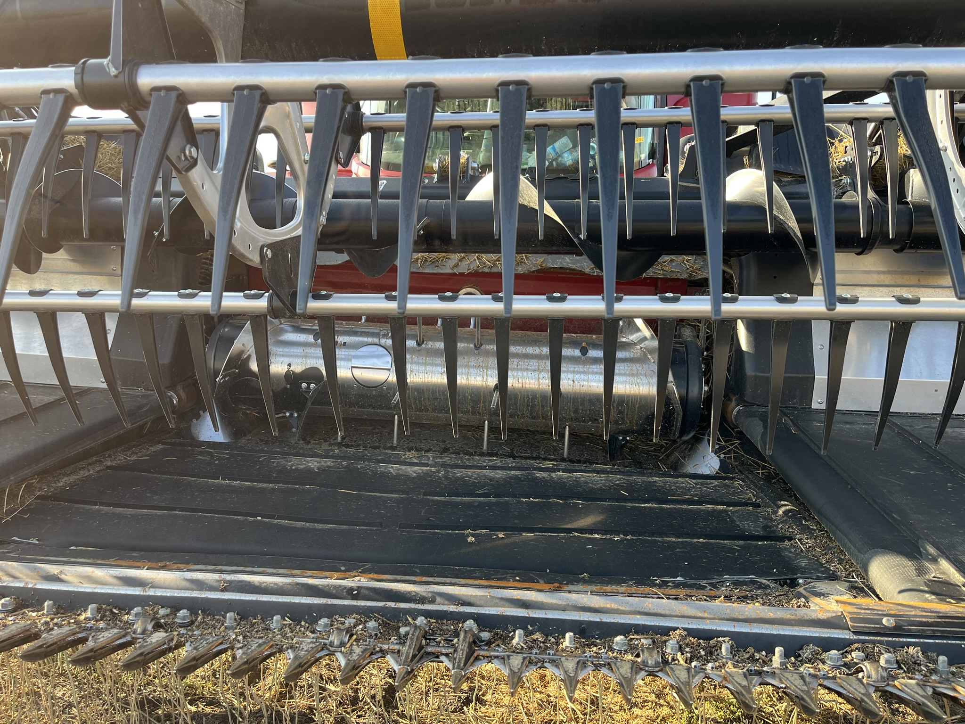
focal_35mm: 26
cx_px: 482
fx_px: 725
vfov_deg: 53.1
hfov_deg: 67.3
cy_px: 362
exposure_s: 1/234
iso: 40
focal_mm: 5.1
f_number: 1.6
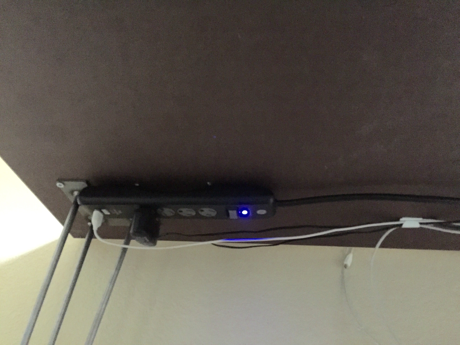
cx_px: 230
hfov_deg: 61.7
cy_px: 172
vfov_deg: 48.2
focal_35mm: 29
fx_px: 385
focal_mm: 4.15
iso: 2000
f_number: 2.2
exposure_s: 1/15
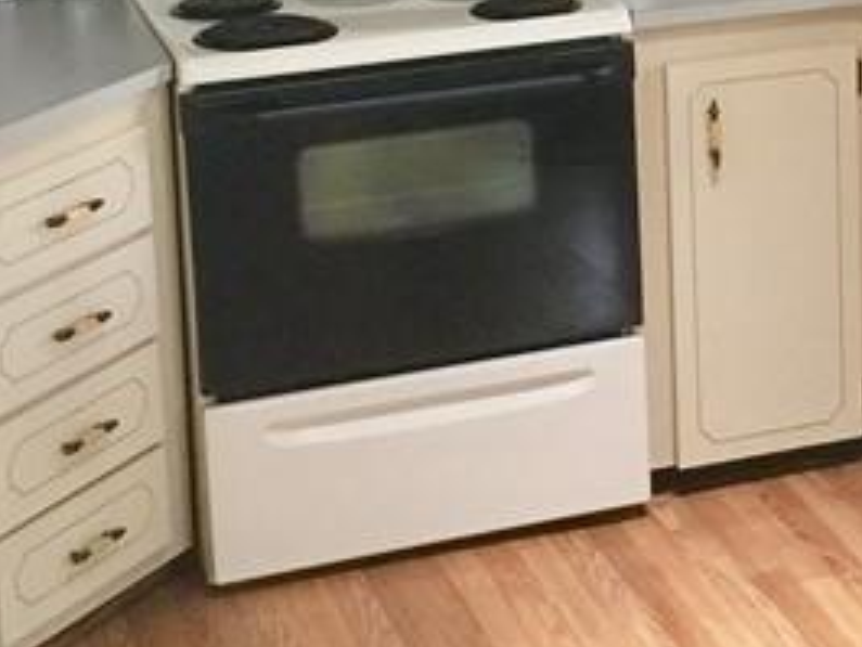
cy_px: -120
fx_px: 2790
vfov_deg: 12.9
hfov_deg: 17.0
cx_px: 934
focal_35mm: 112
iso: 80
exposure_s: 1/15
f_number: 2.2
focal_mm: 4.15
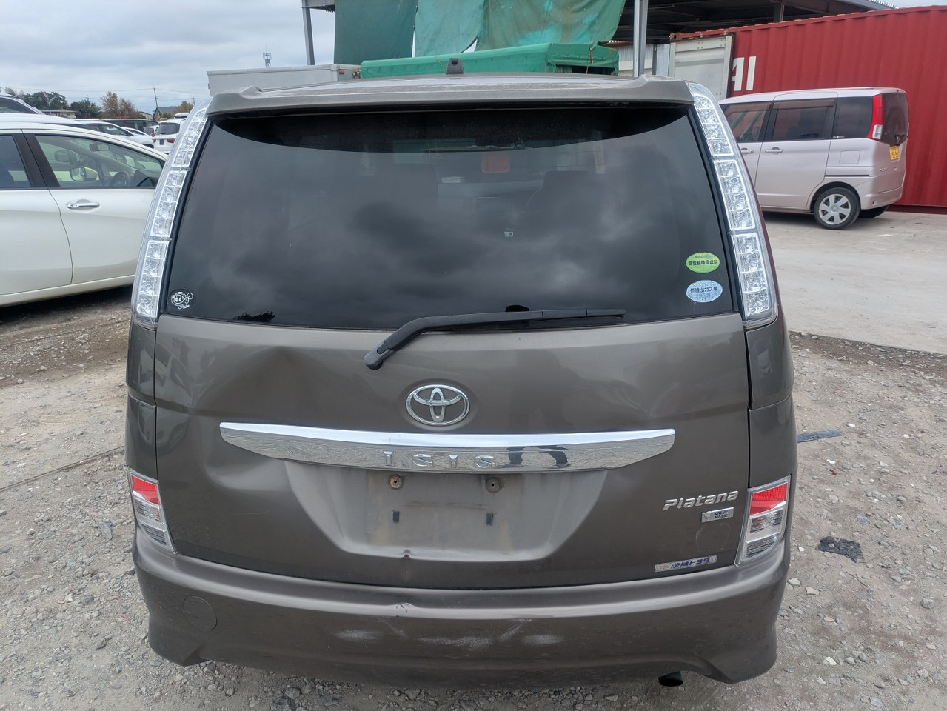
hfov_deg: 69.4
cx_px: 474
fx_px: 684
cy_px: 356
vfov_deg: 54.9
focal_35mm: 25
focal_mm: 5.43
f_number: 1.89
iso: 40
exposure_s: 1/836
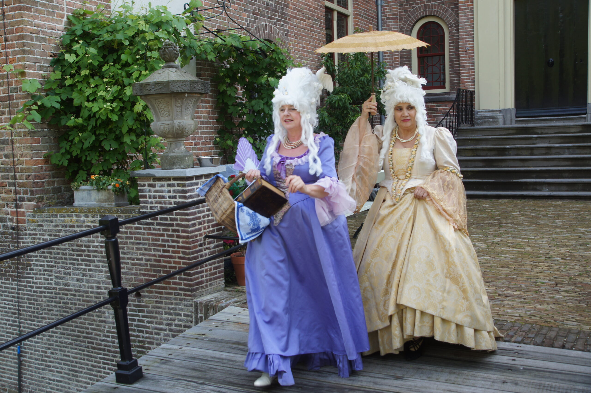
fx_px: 590
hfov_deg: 53.2
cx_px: 296
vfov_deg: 36.8
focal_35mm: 36
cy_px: 196
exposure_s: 1/80
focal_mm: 24
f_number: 5.6
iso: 100
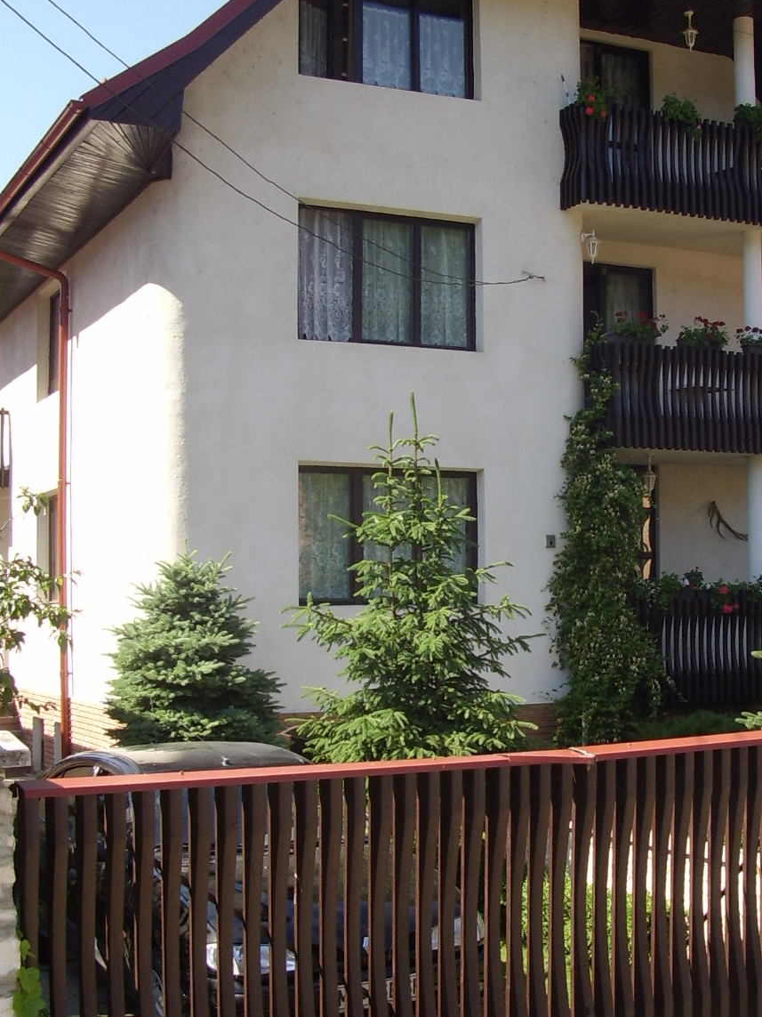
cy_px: 567
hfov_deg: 34.2
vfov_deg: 44.7
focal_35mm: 42
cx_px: 469
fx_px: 1233
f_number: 4.1
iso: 71
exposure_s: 1/272
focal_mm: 5.8
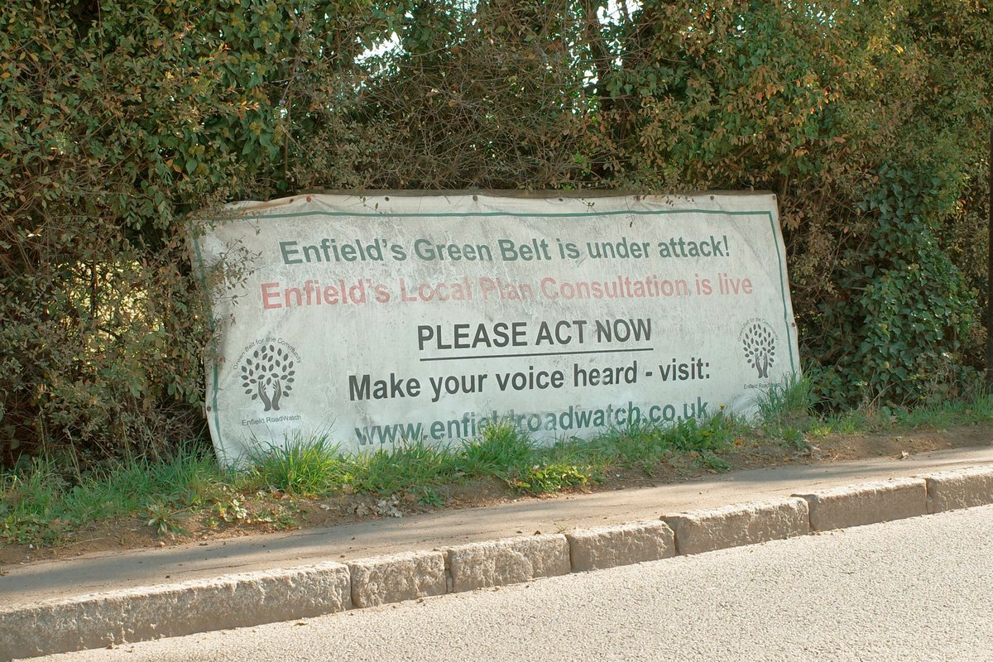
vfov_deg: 27.0
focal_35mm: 50
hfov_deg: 39.6
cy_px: 331
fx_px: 1379
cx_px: 496
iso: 200
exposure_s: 1/400
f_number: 5
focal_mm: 18.3
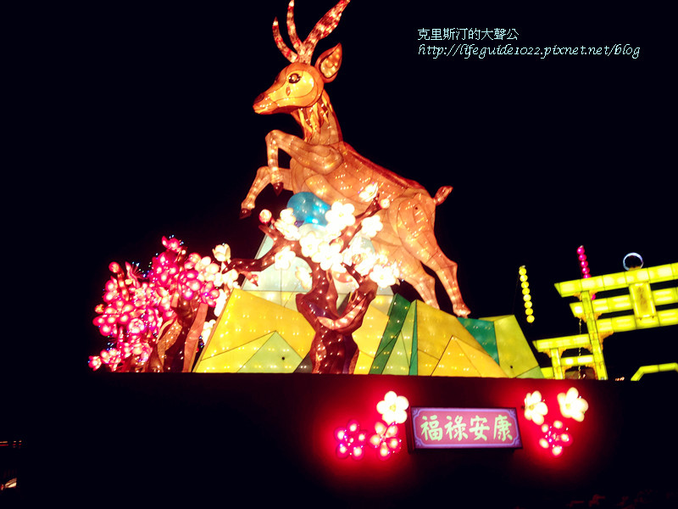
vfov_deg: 42.9
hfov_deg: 55.4
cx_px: 339
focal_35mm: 33
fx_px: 646
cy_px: 254
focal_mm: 4.13
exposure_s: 1/20
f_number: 2.4
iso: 100
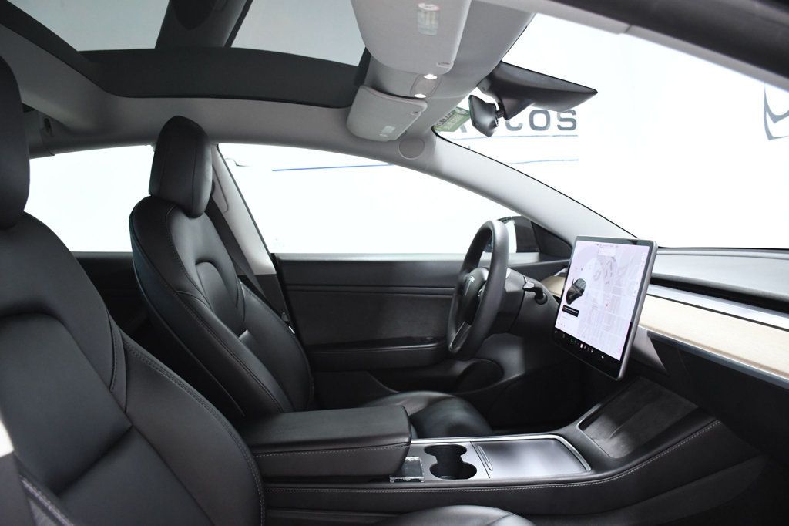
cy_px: 263
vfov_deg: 47.9
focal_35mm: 27
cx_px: 394
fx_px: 592
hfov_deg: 67.4
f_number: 4.5
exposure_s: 1/80
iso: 2500
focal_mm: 18
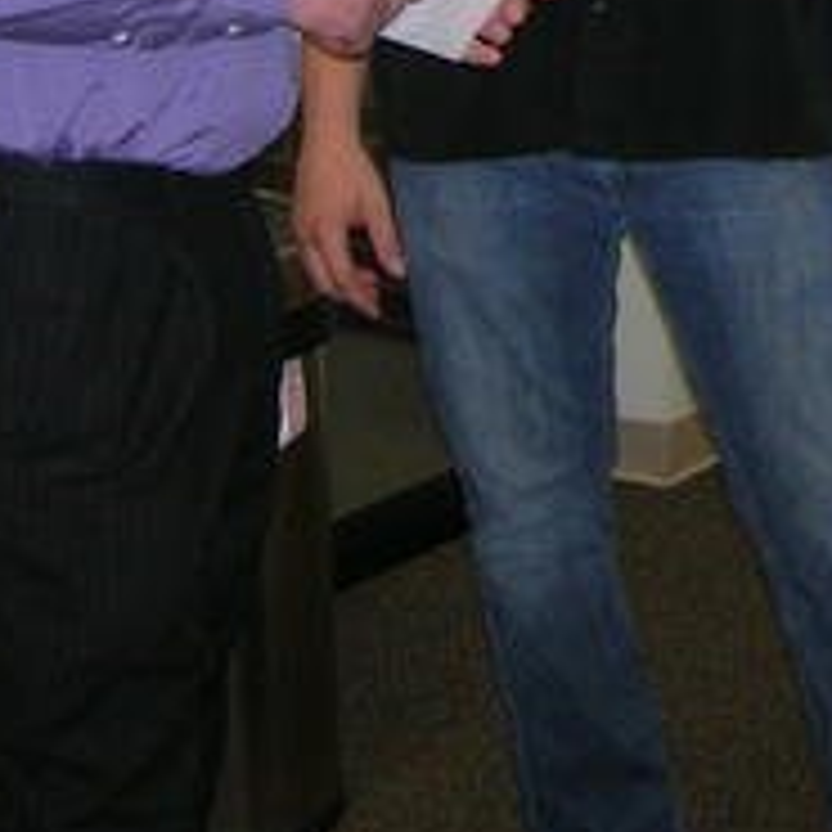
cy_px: -218
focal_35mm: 104
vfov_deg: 16.0
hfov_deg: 16.4
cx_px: 805
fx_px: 2828
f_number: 2.9
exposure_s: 1/60.1
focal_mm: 5.7
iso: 89
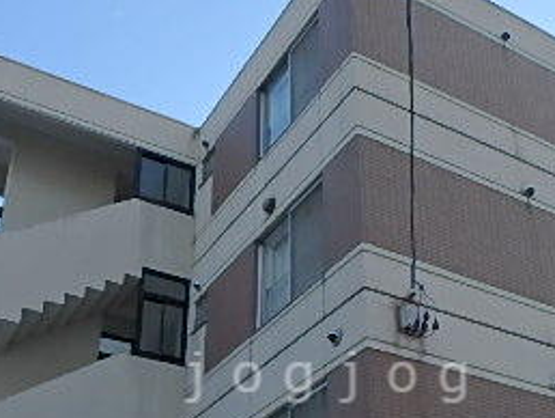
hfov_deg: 36.7
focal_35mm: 52
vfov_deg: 27.1
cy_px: 377
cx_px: 331
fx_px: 834
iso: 125
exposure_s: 1/400
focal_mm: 3.7
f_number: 6
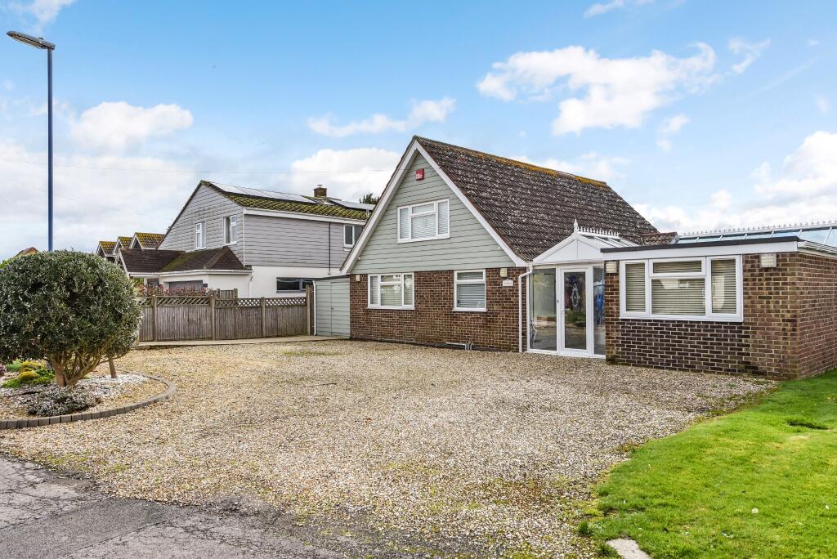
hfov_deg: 73.7
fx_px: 558
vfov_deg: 53.2
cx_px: 418
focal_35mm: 24
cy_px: 280
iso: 400
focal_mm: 24
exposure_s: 1/800
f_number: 9
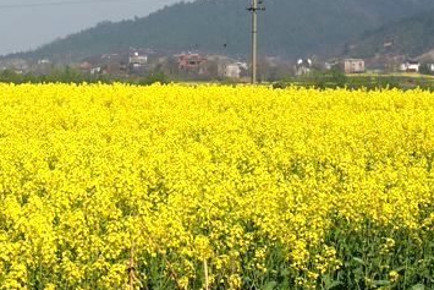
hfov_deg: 11.0
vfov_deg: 7.3
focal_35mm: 186
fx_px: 2245
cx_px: 90
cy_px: -29
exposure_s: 1/320
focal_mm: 55
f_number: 9
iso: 100
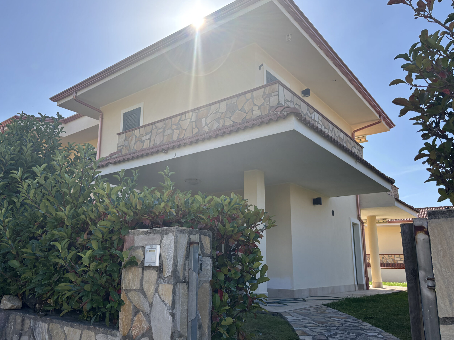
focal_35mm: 28
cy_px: 178
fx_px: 367
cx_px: 211
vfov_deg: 49.7
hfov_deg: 63.4
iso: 50
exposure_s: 1/2451
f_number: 1.6
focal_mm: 5.96
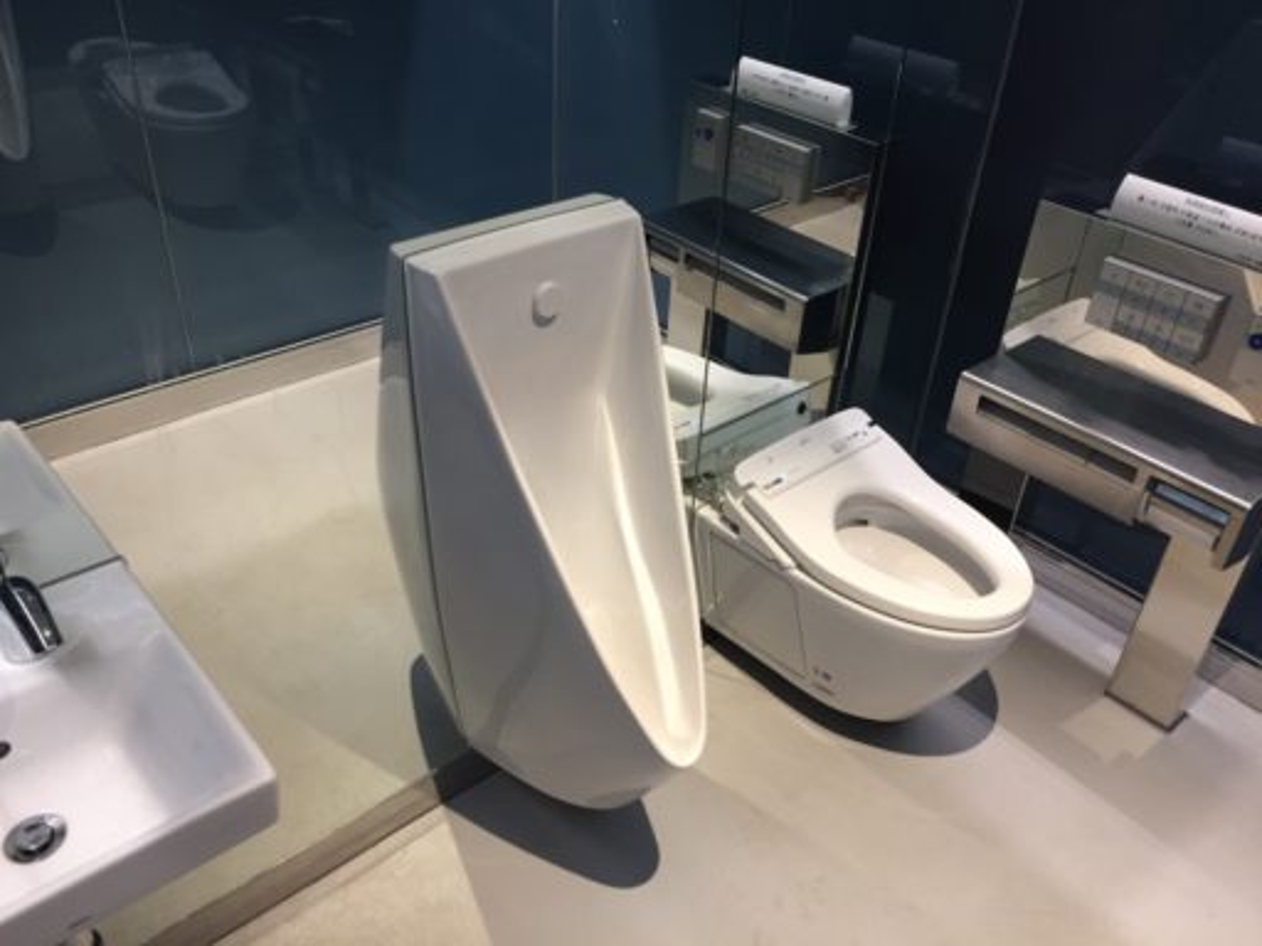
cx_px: 631
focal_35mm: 29
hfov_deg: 61.7
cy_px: 473
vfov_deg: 48.2
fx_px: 1057
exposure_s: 1/30
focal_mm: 4.15
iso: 125
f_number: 2.2
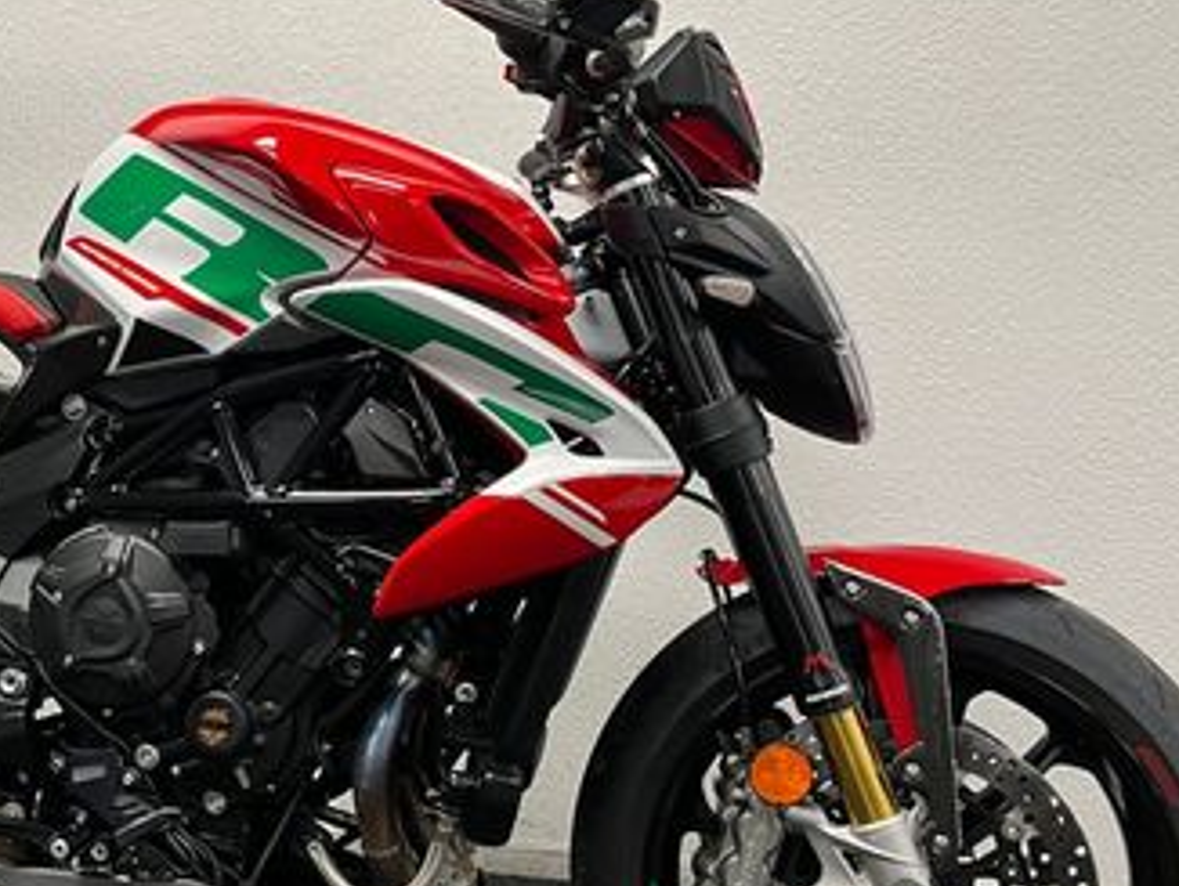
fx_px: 1738
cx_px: 268
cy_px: 528
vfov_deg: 28.5
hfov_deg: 36.4
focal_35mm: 51
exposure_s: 1/50
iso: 80
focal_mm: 5.1
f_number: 1.6
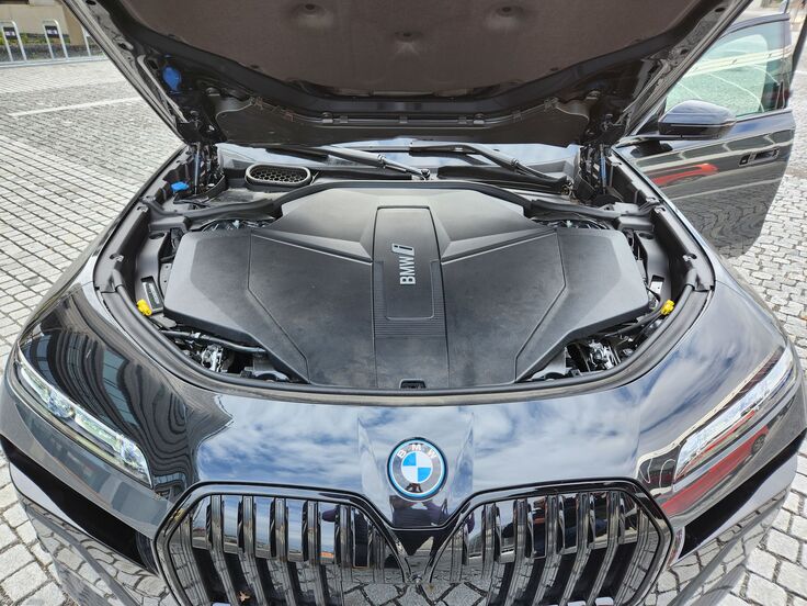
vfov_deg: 58.9
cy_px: 303
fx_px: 536
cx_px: 404
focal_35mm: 23
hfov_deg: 73.9
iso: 20
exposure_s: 1/201
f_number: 1.8
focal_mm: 5.4
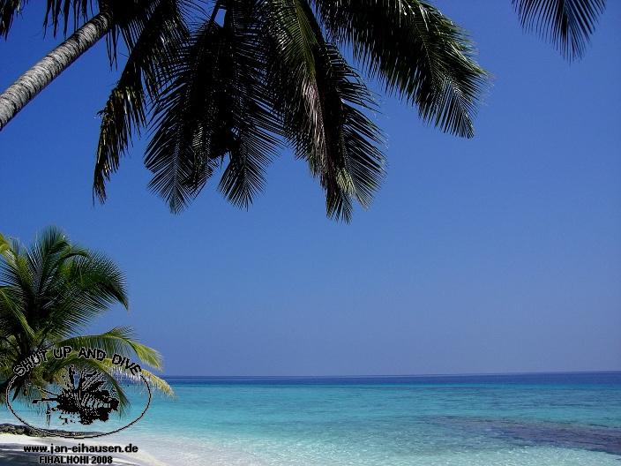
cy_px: 233
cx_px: 310
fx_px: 682
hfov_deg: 49.0
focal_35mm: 38
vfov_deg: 37.7
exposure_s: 1/800
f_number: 4.3
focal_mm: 6.2
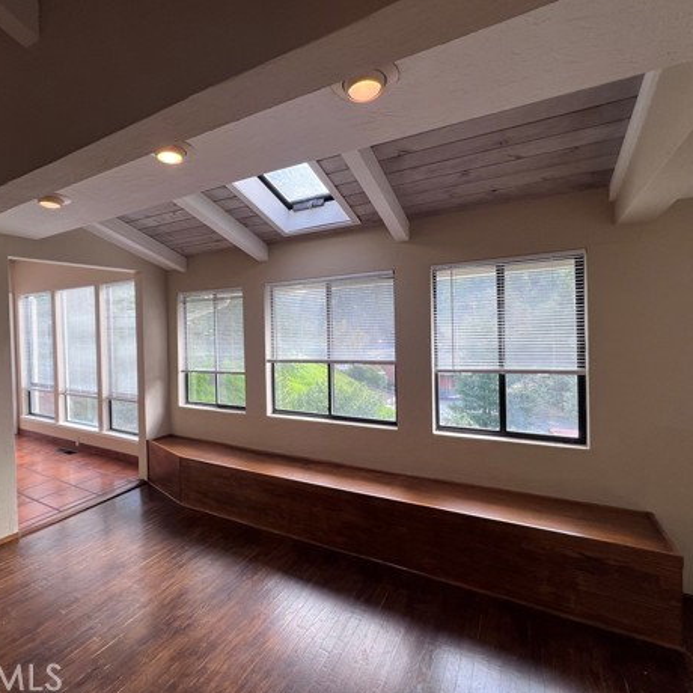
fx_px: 362
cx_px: 295
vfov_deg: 87.4
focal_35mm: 16
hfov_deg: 86.8
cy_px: 337
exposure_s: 1/120
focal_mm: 1.57
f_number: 1.8
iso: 40
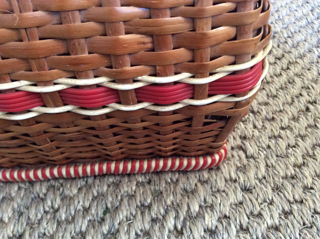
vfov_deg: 44.1
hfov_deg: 56.9
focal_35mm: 32
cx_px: 160
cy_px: 120
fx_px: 295
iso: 320
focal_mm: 3.3
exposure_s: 1/20
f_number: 2.4
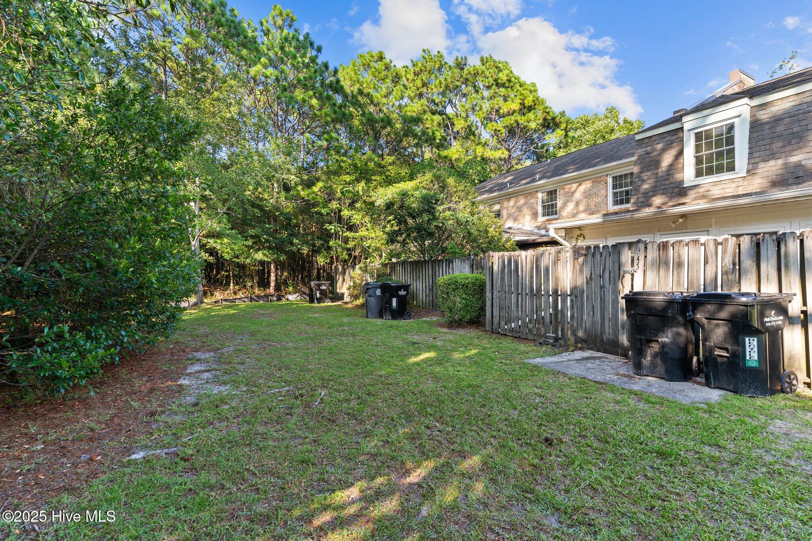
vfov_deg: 70.4
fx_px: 383
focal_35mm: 17
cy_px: 270
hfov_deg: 93.3
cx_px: 406
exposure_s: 1/80
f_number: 5.6
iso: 160
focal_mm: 17
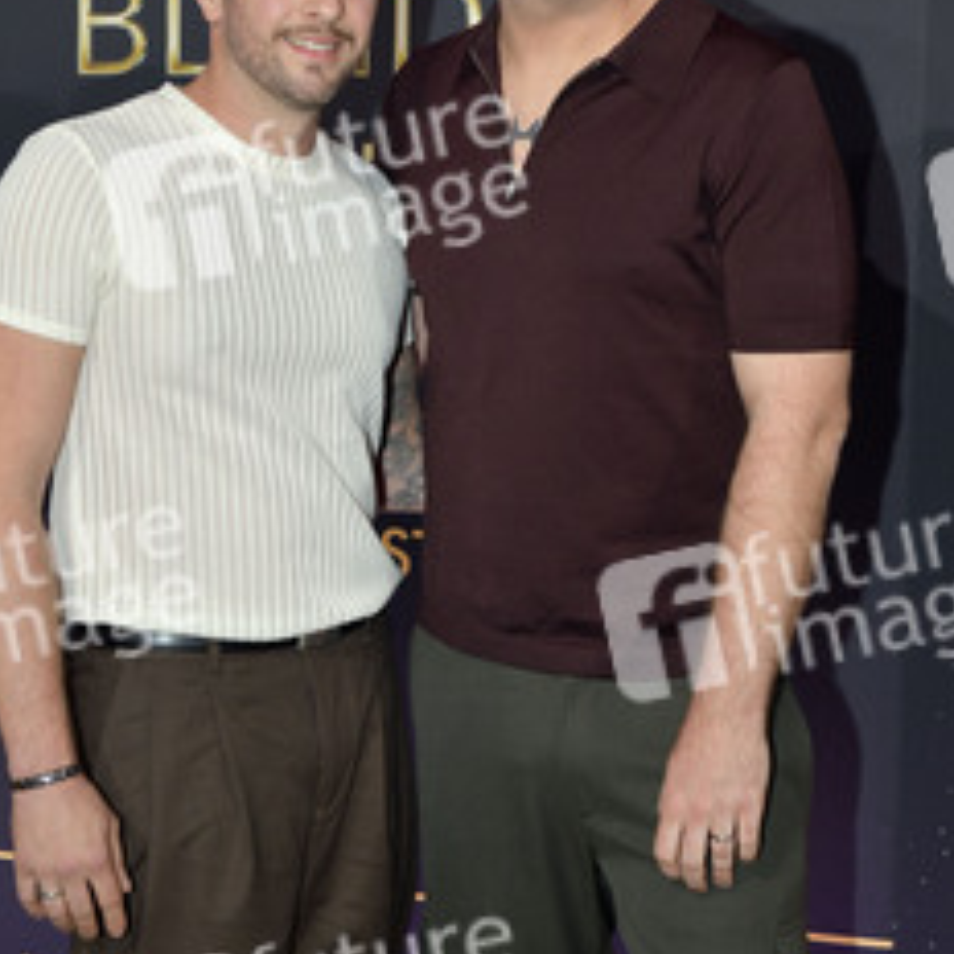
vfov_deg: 20.4
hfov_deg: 20.4
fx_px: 2650
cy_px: 399
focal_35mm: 85
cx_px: 436
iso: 1250
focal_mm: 58
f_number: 6.3
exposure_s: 1/250
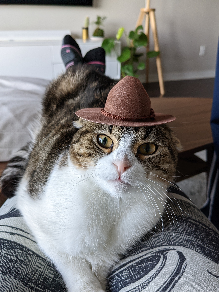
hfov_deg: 45.4
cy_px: 164
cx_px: 110
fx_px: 261
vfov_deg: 58.2
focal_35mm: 31
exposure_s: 1/60
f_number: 1.73
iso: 69
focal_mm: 4.38
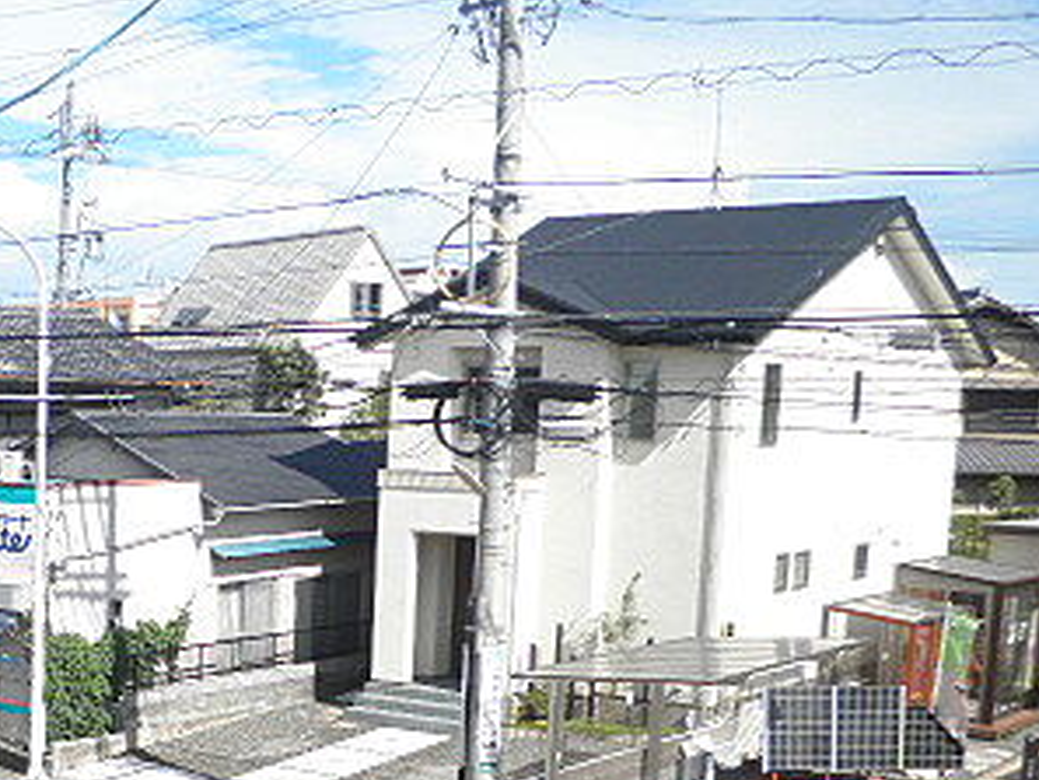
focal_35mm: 56
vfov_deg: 25.2
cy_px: 717
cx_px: 45
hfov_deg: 32.1
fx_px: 1682
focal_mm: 4.7
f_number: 7.9
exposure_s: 1/125
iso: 64
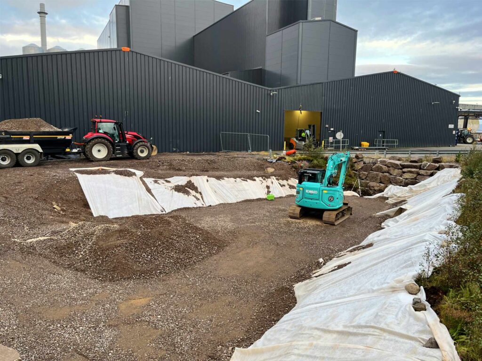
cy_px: 180
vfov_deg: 53.1
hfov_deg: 67.3
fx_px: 362
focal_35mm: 26
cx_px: 241
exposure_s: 1/122
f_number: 1.6
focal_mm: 5.1
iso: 50
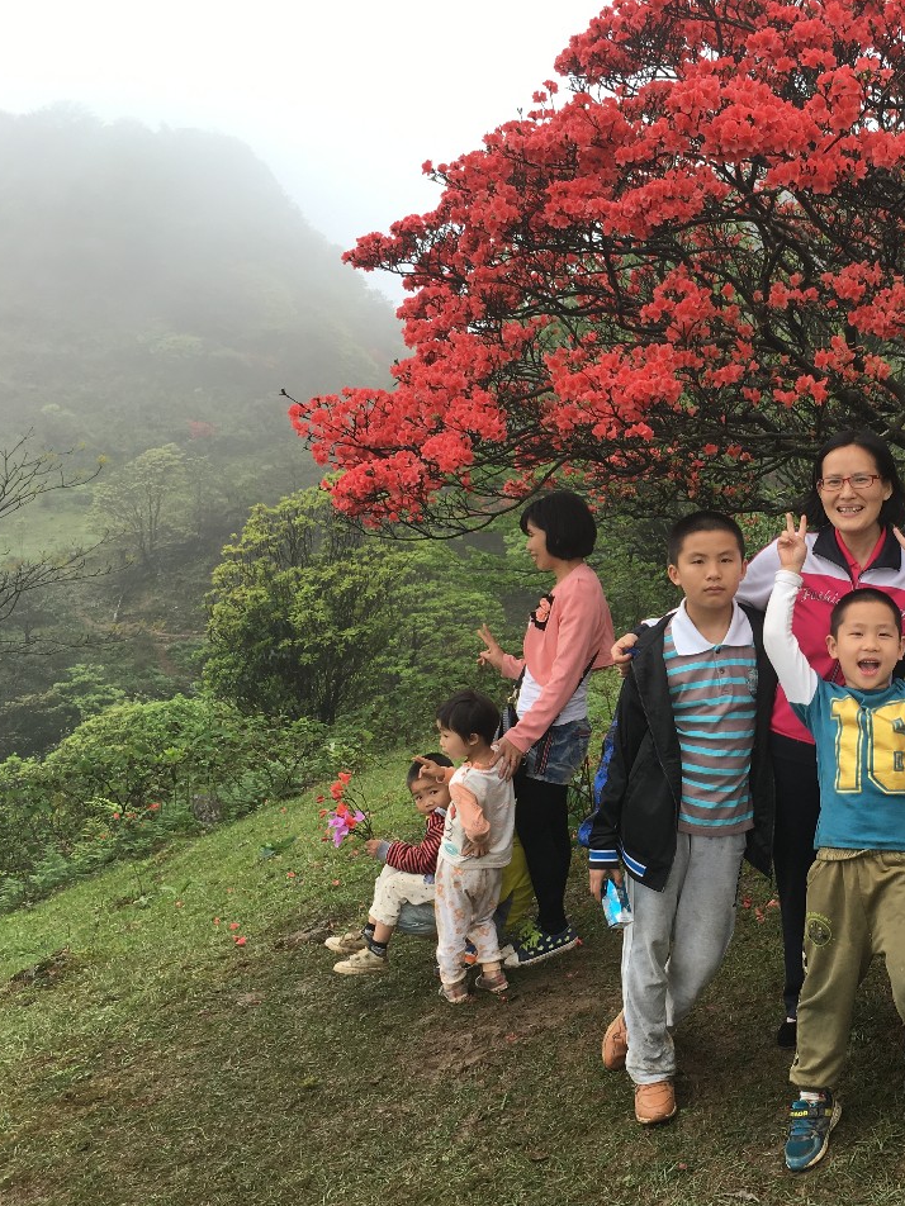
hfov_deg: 34.9
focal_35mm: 39
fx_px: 1359
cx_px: 795
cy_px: 604
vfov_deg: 47.9
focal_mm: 4.15
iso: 25
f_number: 2.2
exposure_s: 1/373
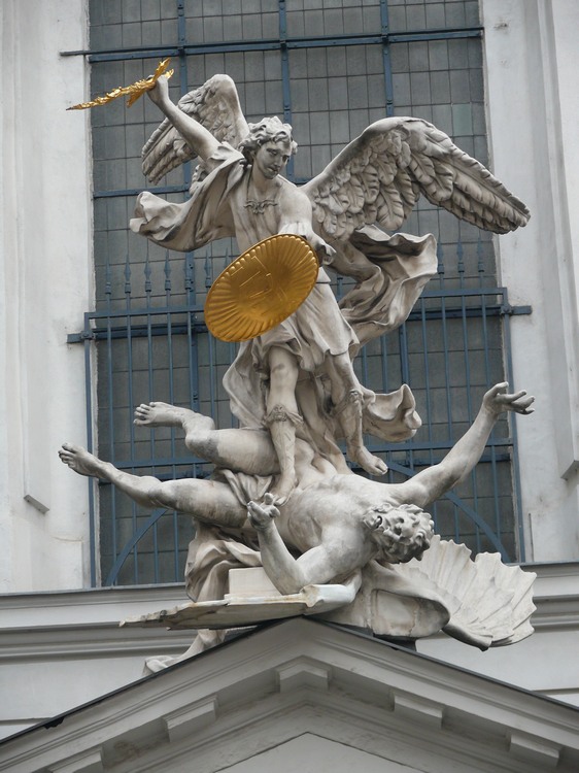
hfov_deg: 9.6
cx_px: 290
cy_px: 386
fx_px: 3436
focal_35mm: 154
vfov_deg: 12.8
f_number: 3.6
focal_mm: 32.5
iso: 100
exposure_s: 1/100
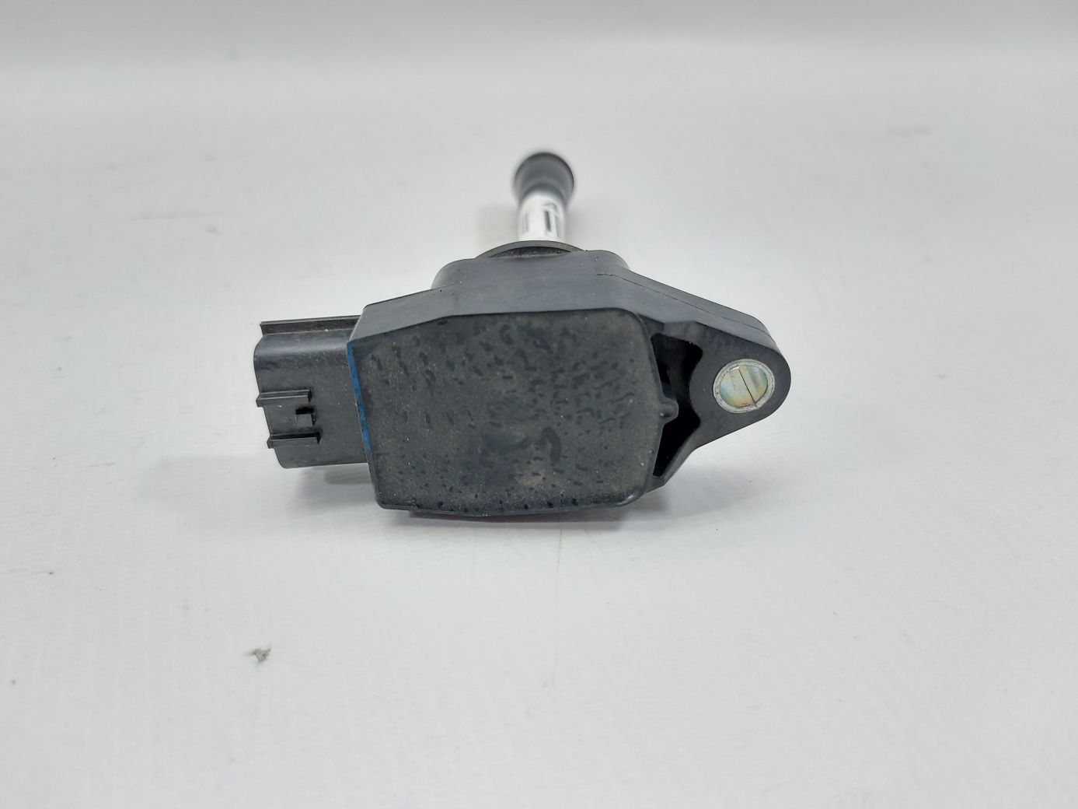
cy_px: 404
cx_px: 539
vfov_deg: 56.8
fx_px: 747
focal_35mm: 24
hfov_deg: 71.6
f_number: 1.8
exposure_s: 1/50
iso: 100
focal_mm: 5.23
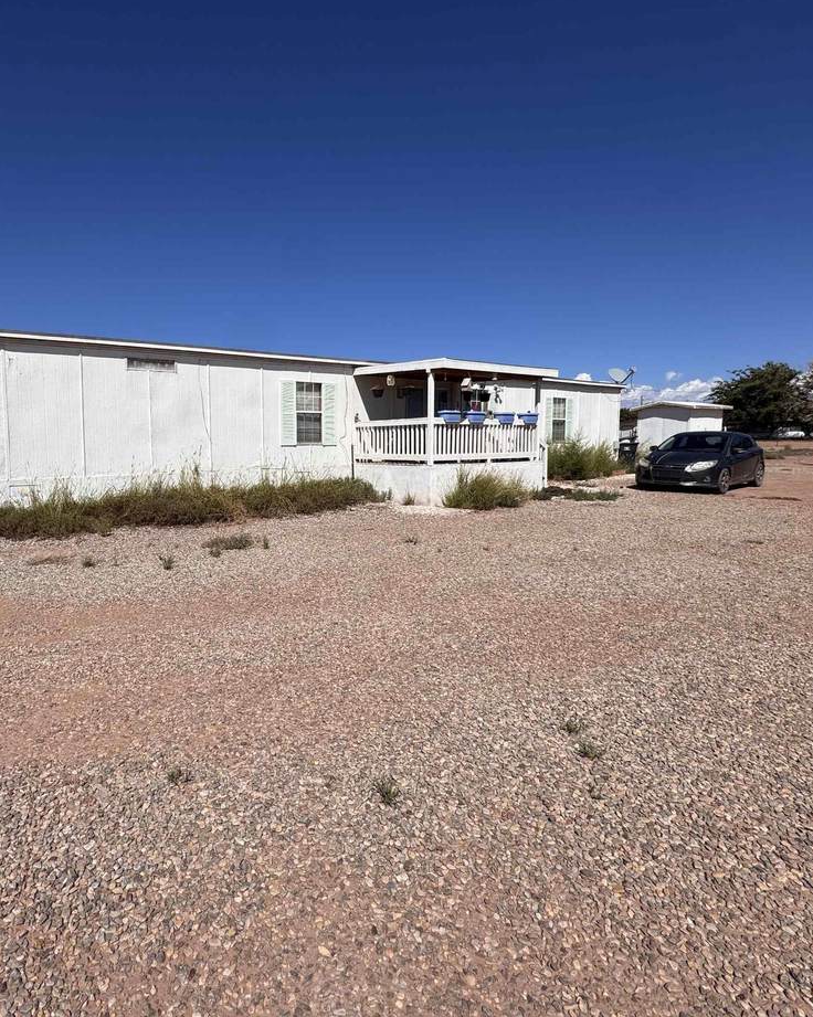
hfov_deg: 69.1
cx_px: 282
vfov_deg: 83.3
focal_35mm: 19
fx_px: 572
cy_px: 488
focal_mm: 2.22
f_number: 2.2
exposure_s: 1/4367
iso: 32
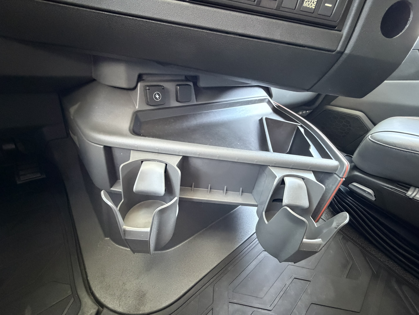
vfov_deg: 85.7
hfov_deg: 102.1
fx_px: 169
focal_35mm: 14
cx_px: 210
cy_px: 158
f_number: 2.2
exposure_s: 1/60
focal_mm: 2.22
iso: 1250
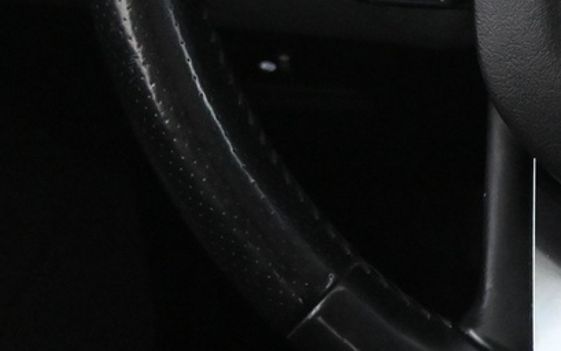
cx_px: 767
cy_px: -174
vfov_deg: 10.2
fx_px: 1897
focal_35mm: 124
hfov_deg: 15.8
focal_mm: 20.5
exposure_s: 1/30
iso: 6400
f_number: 3.8
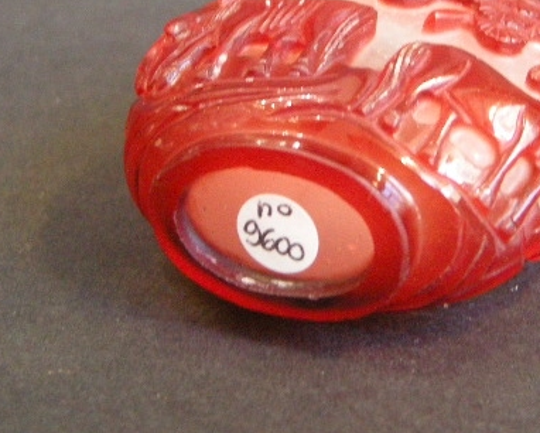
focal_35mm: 51
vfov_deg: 29.6
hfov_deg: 36.3
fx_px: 815
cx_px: 360
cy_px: 167
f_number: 2.7
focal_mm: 7.5
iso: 400
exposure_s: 1/15.8
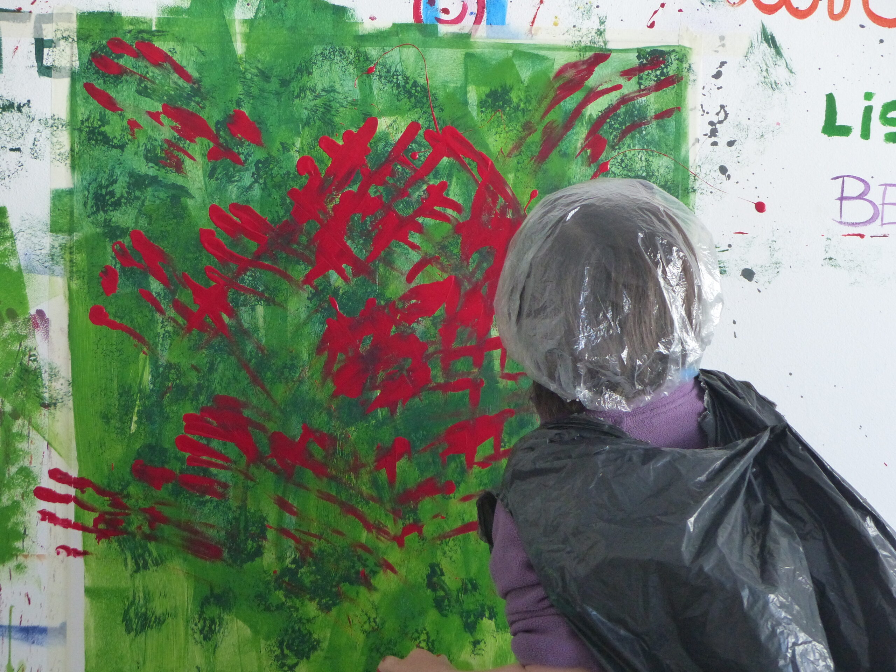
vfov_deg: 11.8
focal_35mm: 126
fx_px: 3261
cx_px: 448
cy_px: 336
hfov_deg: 15.6
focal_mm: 22.6
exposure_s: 1/320
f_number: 2.8
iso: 640
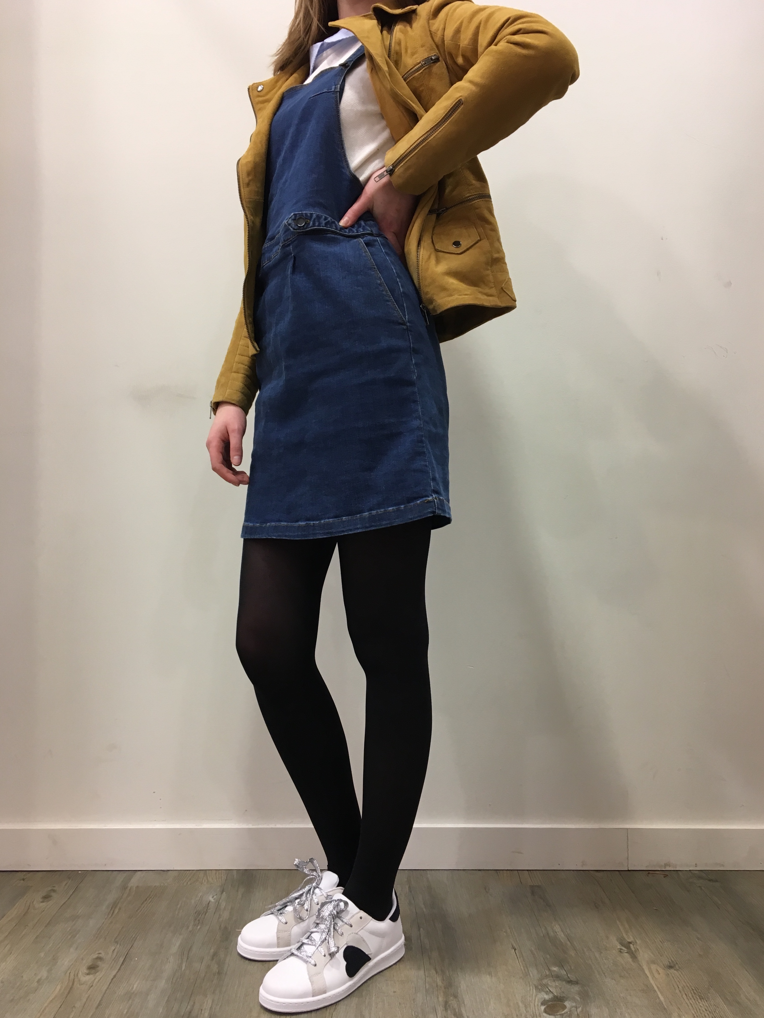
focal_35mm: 29
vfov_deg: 61.7
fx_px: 853
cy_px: 509
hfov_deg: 48.2
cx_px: 382
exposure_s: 1/33
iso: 80
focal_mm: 4.15
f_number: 2.2
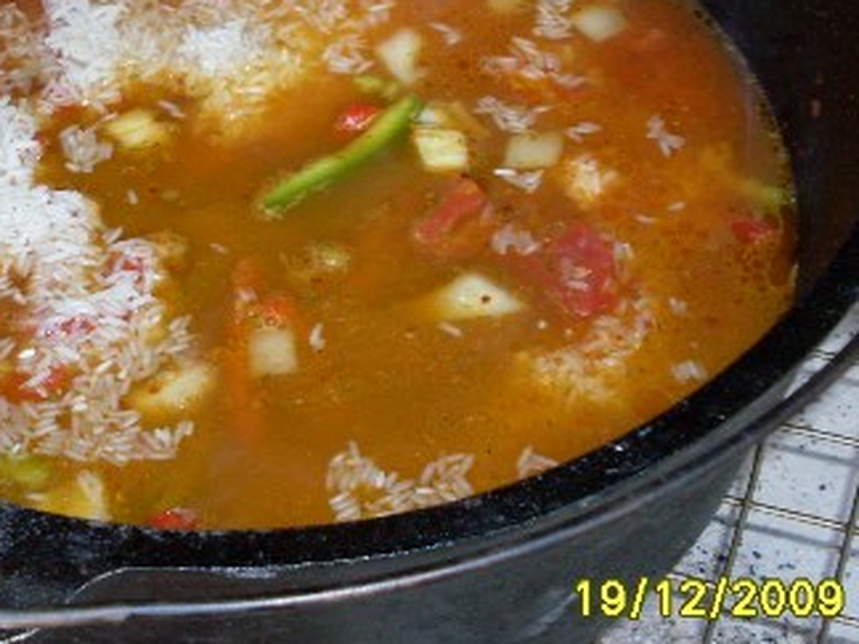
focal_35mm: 84
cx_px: 155
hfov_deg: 22.9
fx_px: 2084
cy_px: 24
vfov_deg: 17.2
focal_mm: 6.3
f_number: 2.8
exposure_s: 1/45
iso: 100
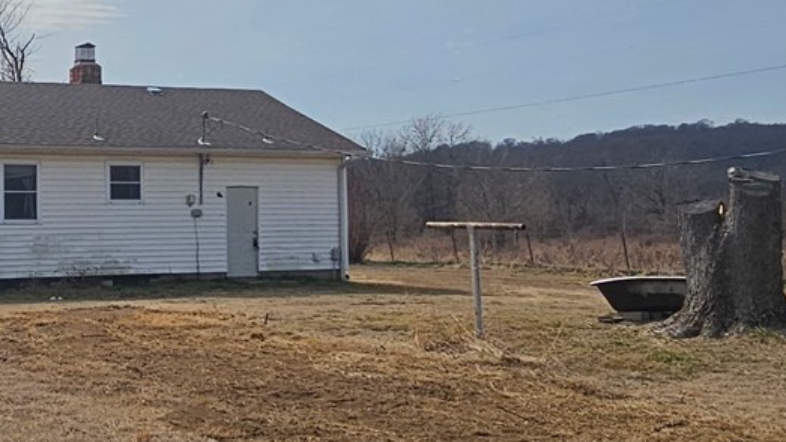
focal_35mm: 52
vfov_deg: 22.8
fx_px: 1084
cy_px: 102
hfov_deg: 35.8
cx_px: -11
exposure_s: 1/6766
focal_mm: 2.2
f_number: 2.2
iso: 50
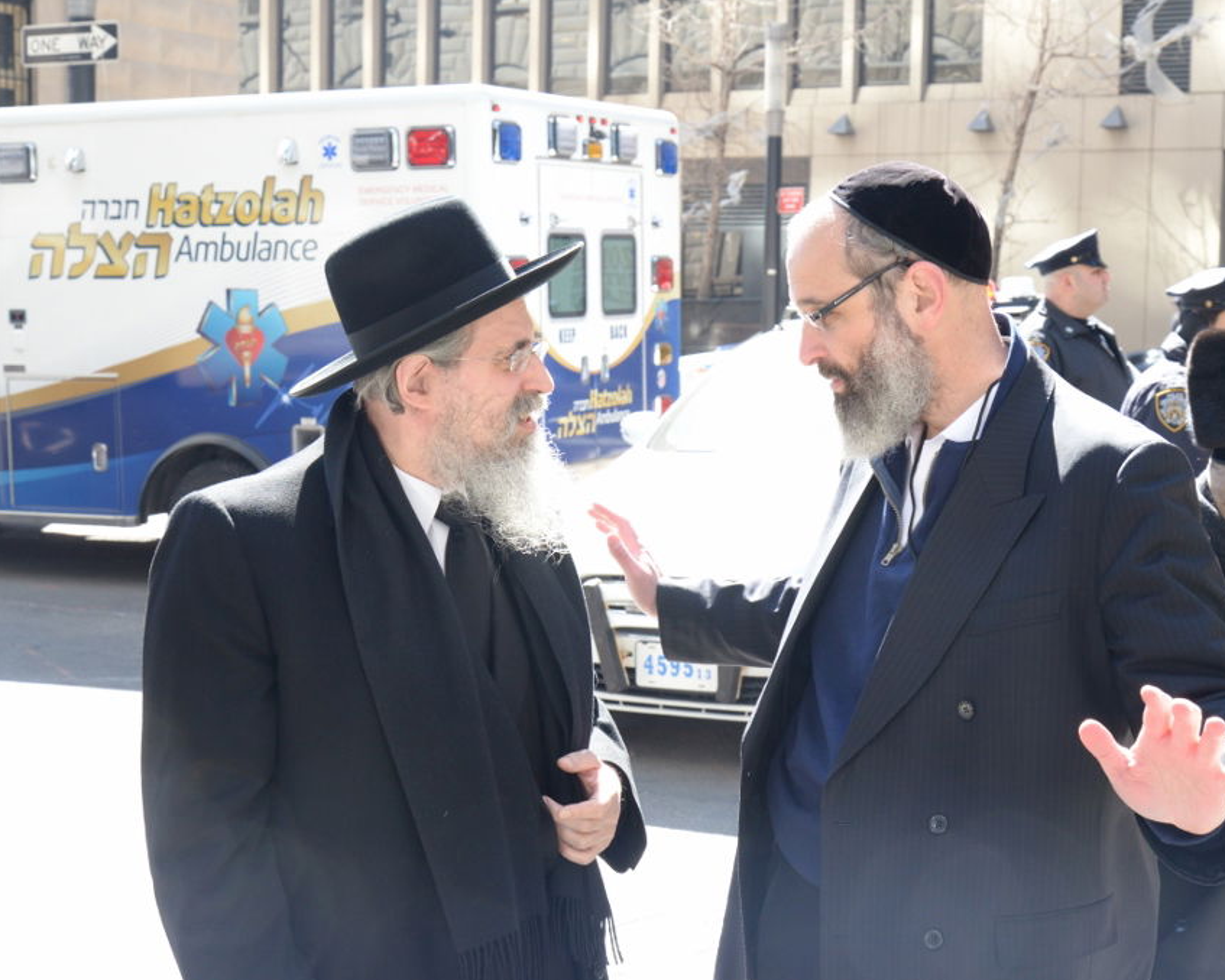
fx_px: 2140
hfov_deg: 31.9
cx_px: 665
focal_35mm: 59
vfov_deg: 25.8
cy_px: 489
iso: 1250
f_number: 8
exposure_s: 1/200
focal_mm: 52
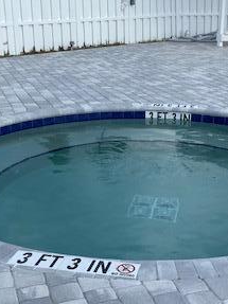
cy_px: 185
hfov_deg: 25.0
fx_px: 510
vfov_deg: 33.1
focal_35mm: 58
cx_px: 159
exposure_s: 1/2967
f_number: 1.8
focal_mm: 4.25
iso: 32
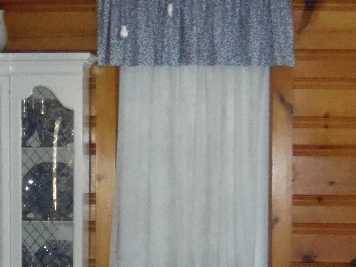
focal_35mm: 131
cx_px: 62
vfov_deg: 11.1
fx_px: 1347
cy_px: 313
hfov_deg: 14.9
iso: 800
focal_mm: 6.5
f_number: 4.3
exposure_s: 1/50
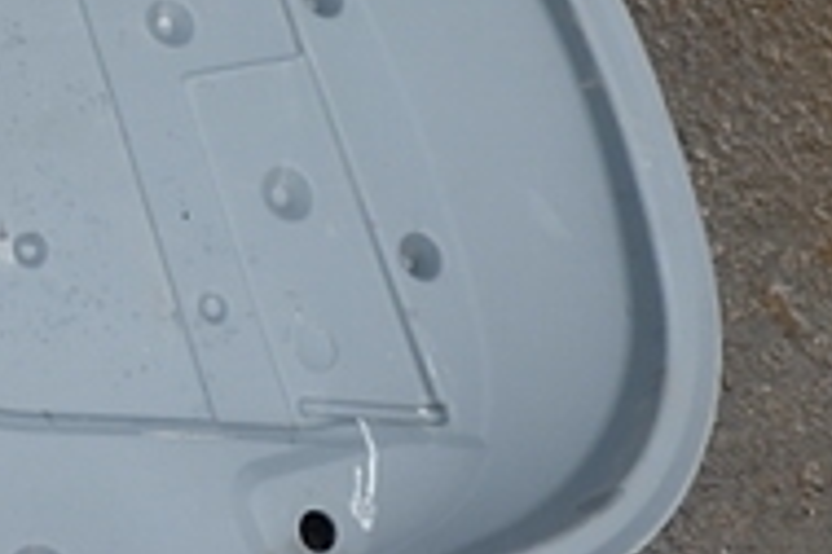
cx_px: -97
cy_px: 88
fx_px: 1710
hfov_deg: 25.3
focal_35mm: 74
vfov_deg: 18.2
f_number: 4.2
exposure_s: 1/200
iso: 125
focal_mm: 5
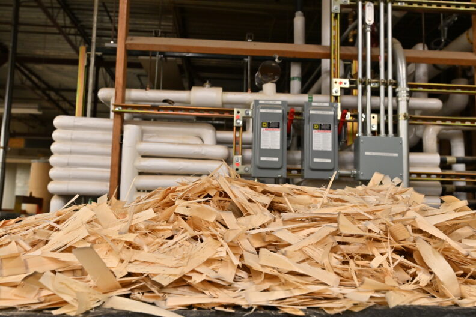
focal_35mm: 36
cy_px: 158
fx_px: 476
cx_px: 238
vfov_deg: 36.9
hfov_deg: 53.1
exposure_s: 1/100
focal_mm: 24
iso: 1000
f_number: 5
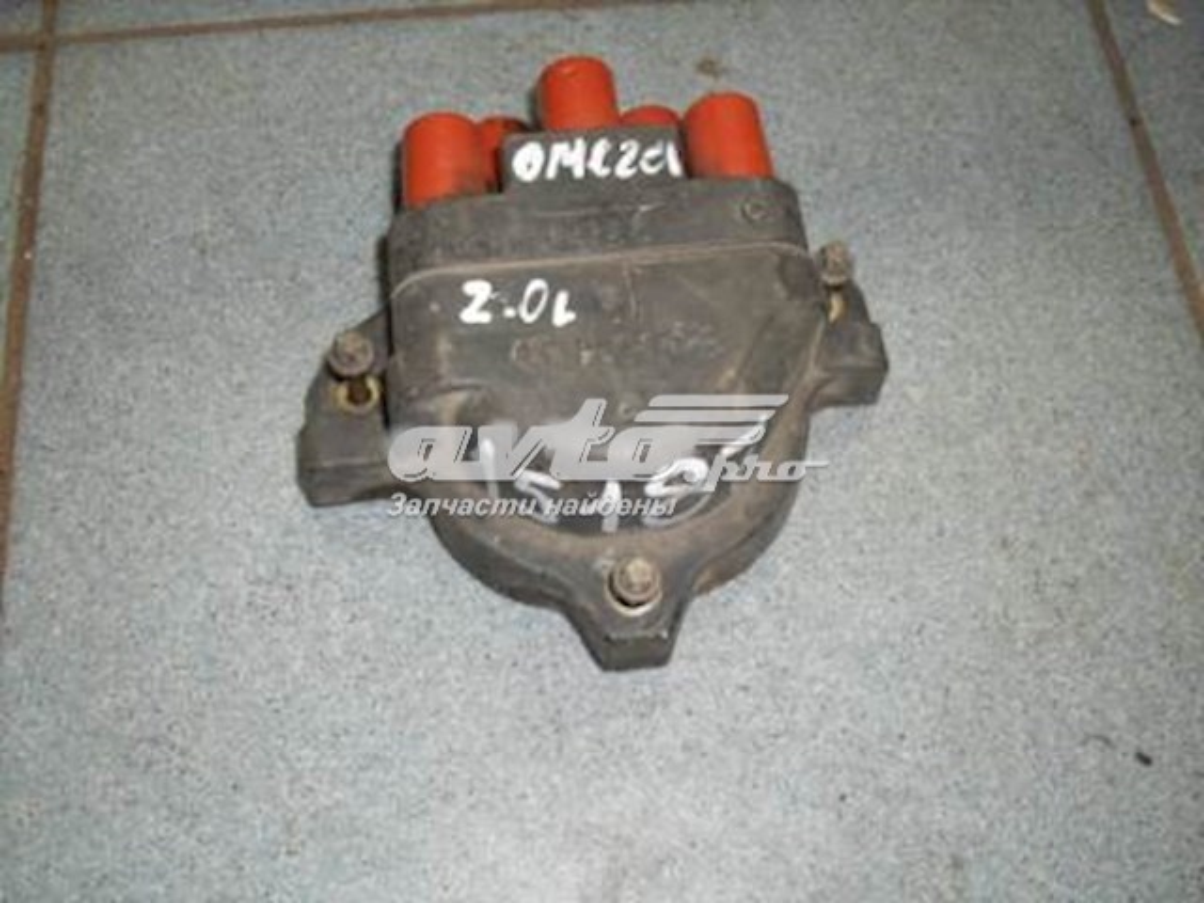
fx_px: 1322
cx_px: 602
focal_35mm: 38
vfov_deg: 37.7
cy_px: 452
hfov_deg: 49.0
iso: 200
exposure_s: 1/45
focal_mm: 6.3
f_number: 2.8
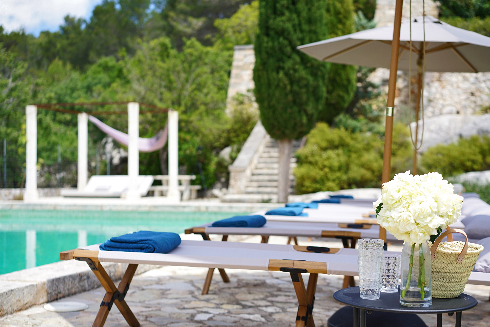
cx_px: 245
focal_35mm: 55
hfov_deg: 36.2
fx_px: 749
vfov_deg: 24.6
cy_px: 164
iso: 100
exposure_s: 1/800
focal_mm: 55
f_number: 3.2
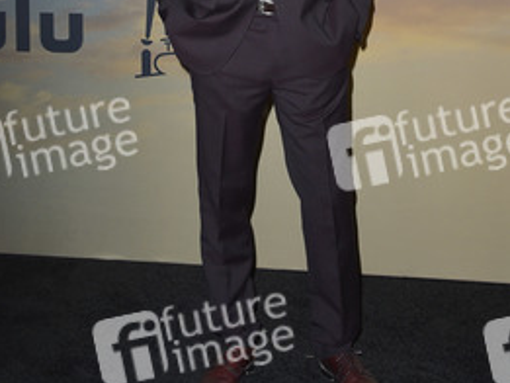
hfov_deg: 34.3
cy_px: 47
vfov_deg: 25.4
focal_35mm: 56
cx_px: 251
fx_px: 825
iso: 320
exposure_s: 1/250
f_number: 6.3
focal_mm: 38
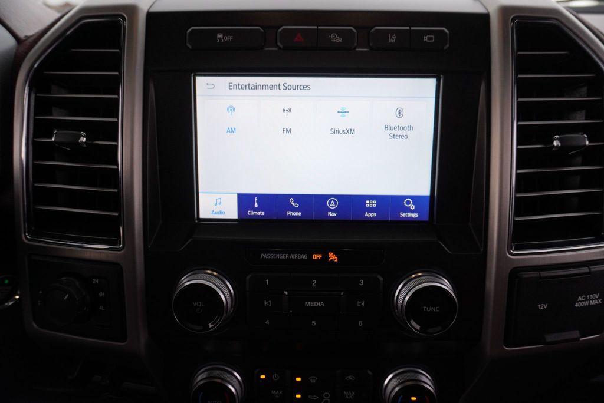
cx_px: 302
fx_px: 403
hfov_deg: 73.7
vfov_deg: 53.2
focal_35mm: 24
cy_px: 202
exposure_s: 1/320
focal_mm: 16
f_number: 4
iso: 640
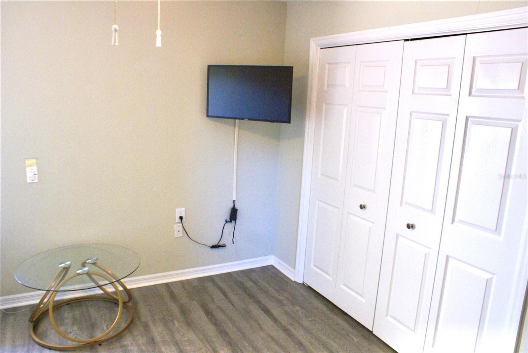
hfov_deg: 67.3
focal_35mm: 27
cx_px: 264
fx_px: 396
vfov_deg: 48.0
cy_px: 176
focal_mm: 18
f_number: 5
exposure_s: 1/50
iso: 800
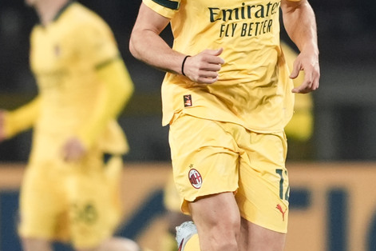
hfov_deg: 1.7
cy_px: 84
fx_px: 12428
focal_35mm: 1190
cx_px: 265
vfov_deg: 1.2
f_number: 2.8
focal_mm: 400
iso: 2000
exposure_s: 1/1600
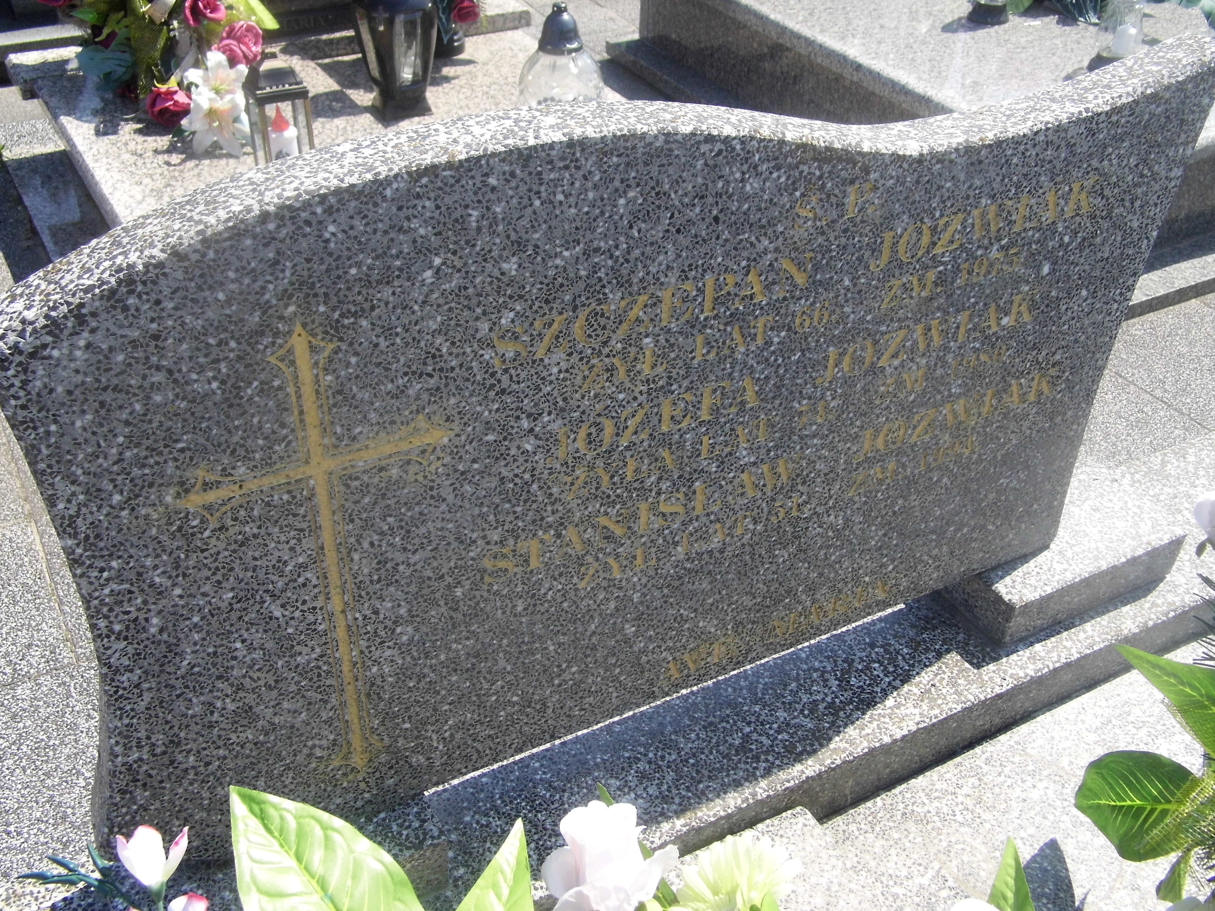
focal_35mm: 35
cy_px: 448
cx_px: 611
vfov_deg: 40.7
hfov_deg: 52.6
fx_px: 1228
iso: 100
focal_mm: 6.1
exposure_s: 1/800
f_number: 3.3
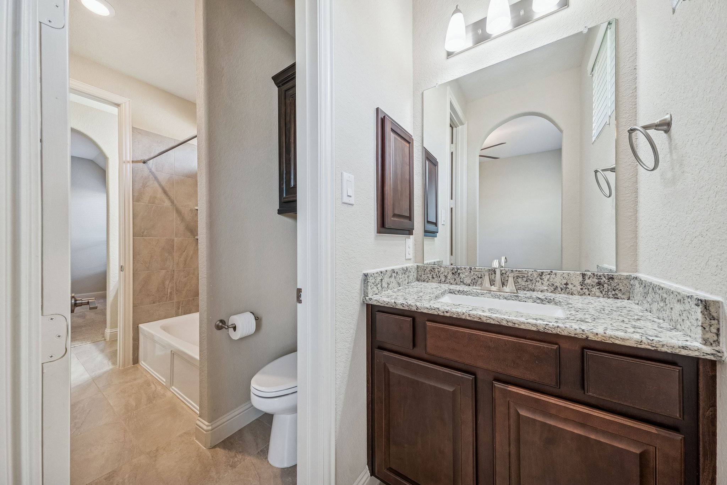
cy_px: 242
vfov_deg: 90.0
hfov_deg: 112.6
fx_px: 242
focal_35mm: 12
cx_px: 364
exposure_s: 1/25
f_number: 8
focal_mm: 12
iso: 640
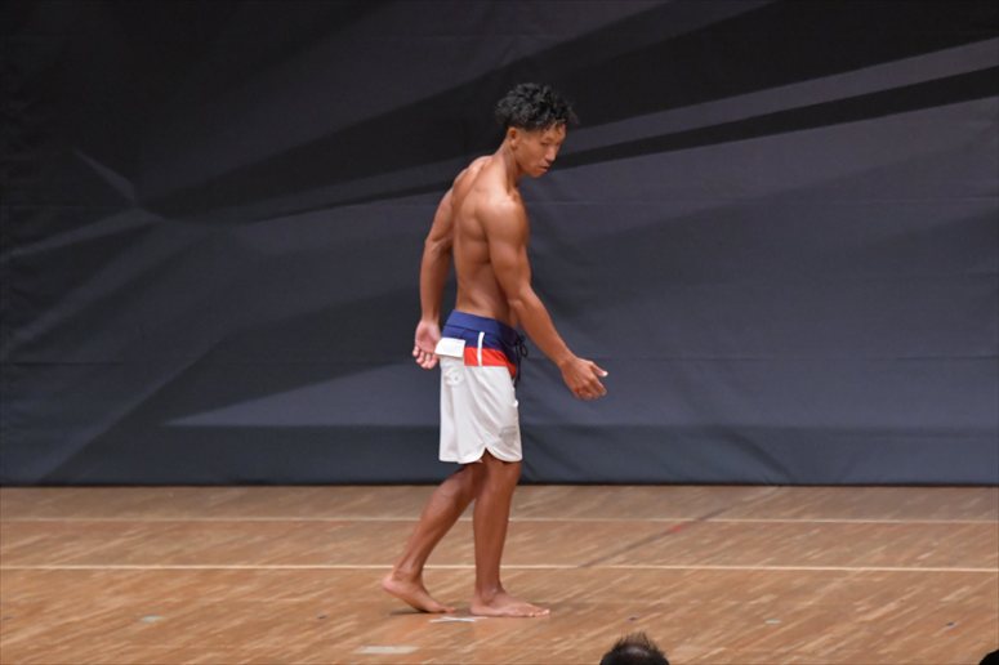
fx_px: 7905
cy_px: 332
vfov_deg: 4.8
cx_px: 500
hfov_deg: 7.2
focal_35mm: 285
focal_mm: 190
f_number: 5.6
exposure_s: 1/400
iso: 6400
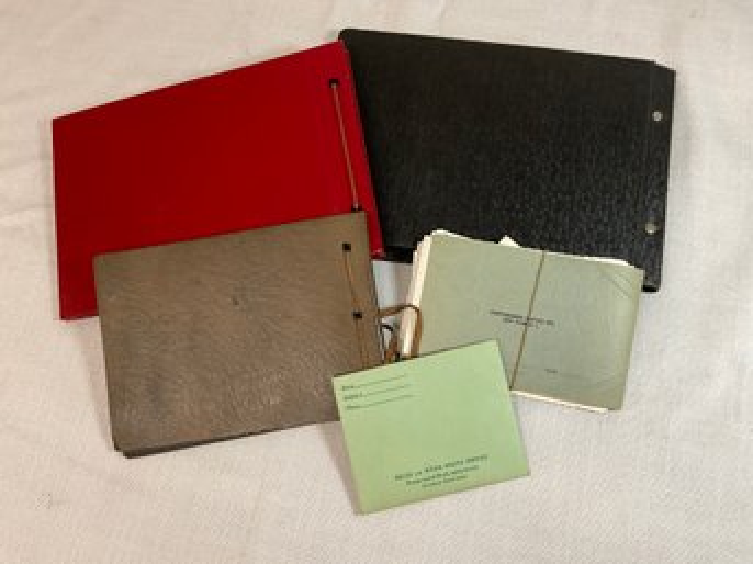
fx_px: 631
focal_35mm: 29
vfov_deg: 48.2
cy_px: 282
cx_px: 376
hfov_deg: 61.7
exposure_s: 1/66
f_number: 1.8
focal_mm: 3
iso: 64
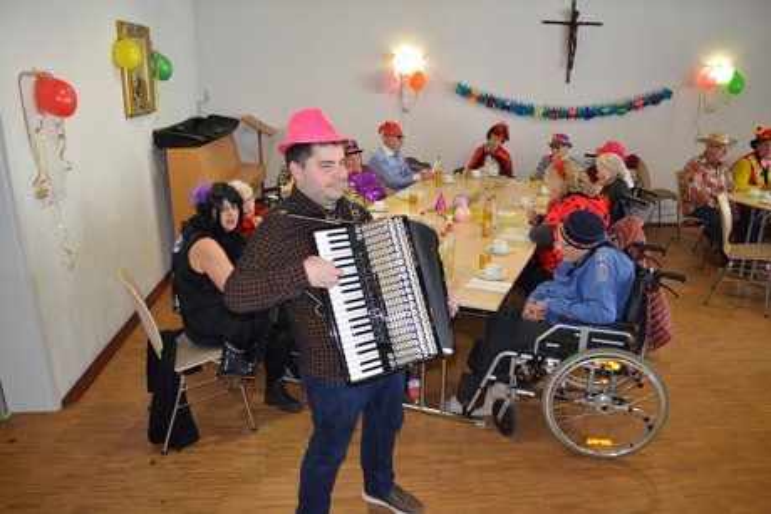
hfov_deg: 67.4
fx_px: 578
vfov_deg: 48.0
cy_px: 257
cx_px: 386
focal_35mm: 27
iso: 450
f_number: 3.5
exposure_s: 1/60
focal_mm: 18
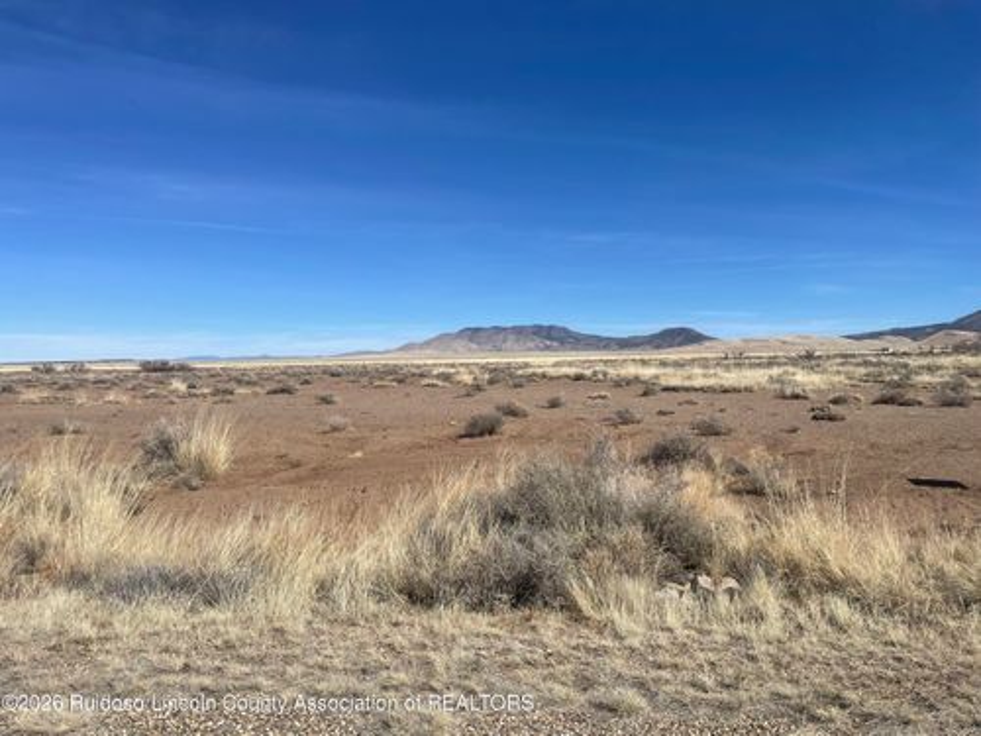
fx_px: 737
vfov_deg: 53.1
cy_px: 368
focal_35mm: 26
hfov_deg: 67.3
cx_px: 490
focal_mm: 4.2
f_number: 1.6
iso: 32
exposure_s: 1/6494
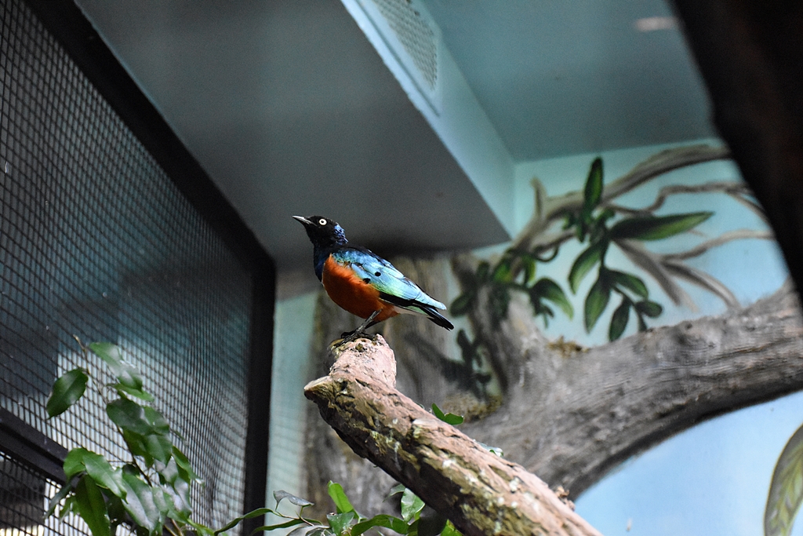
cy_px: 268
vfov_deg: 16.3
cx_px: 402
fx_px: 1874
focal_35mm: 84
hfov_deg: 24.2
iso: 6400
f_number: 4.8
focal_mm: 56
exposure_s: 1/125
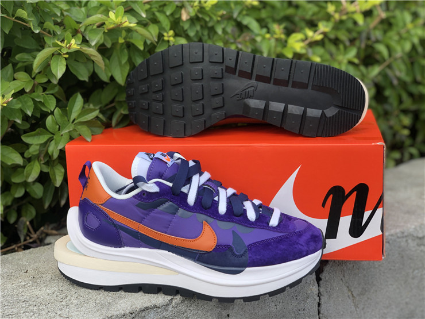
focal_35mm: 52
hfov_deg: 36.8
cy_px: 160
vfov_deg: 28.0
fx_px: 638
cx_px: 212
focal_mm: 6
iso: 16
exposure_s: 1/310
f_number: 2.4
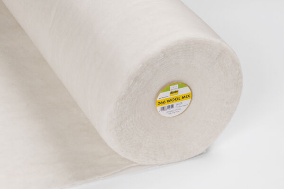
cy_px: 94
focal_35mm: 70
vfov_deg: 19.5
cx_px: 142
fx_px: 552
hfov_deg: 28.8
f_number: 13
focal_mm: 70
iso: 100
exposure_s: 1/125
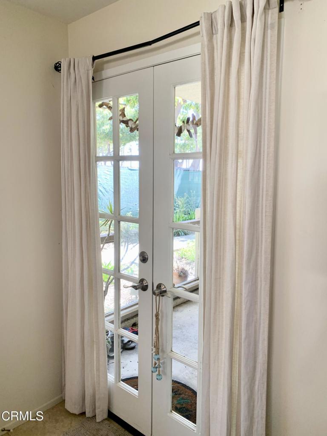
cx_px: 164
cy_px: 218
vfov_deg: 67.3
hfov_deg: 53.1
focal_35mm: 26
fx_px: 327
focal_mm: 4.25
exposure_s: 1/121
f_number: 1.8
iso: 80
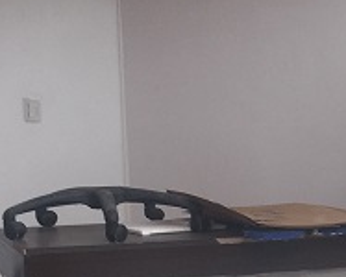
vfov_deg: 11.3
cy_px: 276
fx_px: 1394
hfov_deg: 13.5
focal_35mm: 136
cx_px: 477
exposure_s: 1/171
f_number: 2.2
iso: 32
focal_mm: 4.15
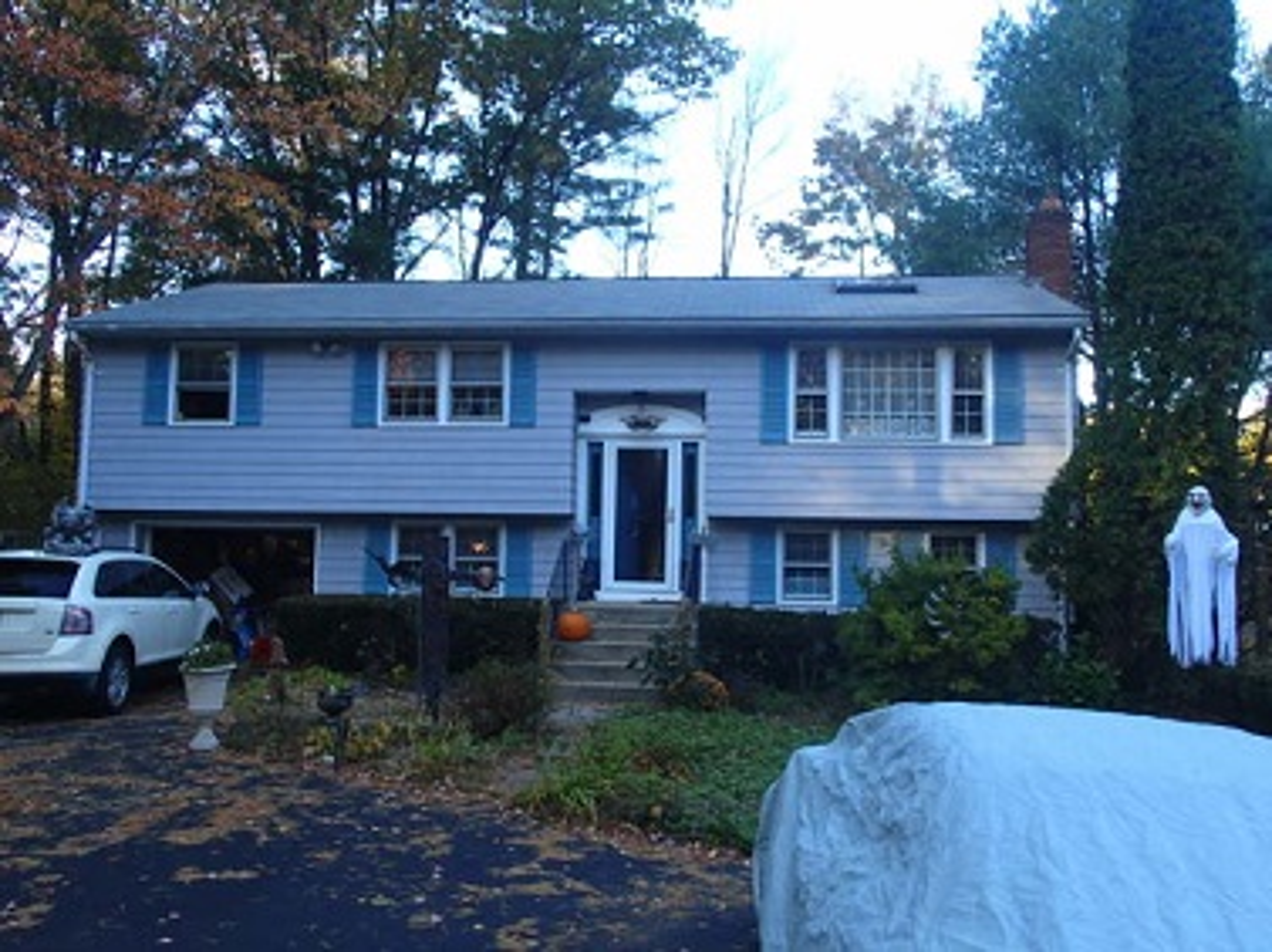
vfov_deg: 46.7
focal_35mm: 30
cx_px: 636
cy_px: 476
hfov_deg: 60.0
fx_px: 1101
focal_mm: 5.5
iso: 100
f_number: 3.2
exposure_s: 1/80
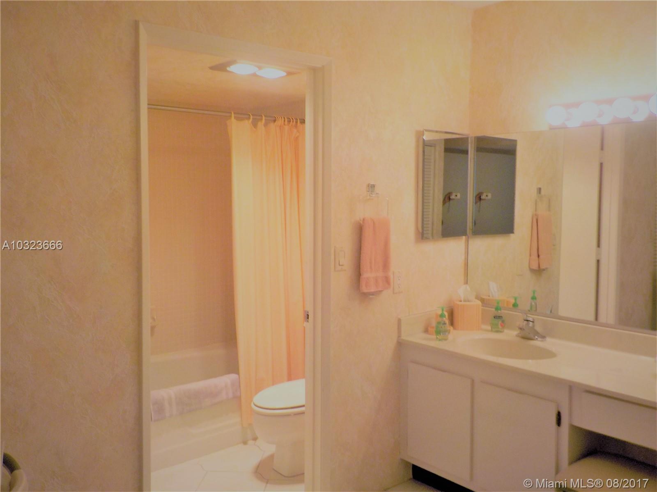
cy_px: 246
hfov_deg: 60.0
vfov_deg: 46.8
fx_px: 569
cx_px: 328
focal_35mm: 30
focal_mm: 4.1
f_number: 3.3
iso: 125
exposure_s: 1/60
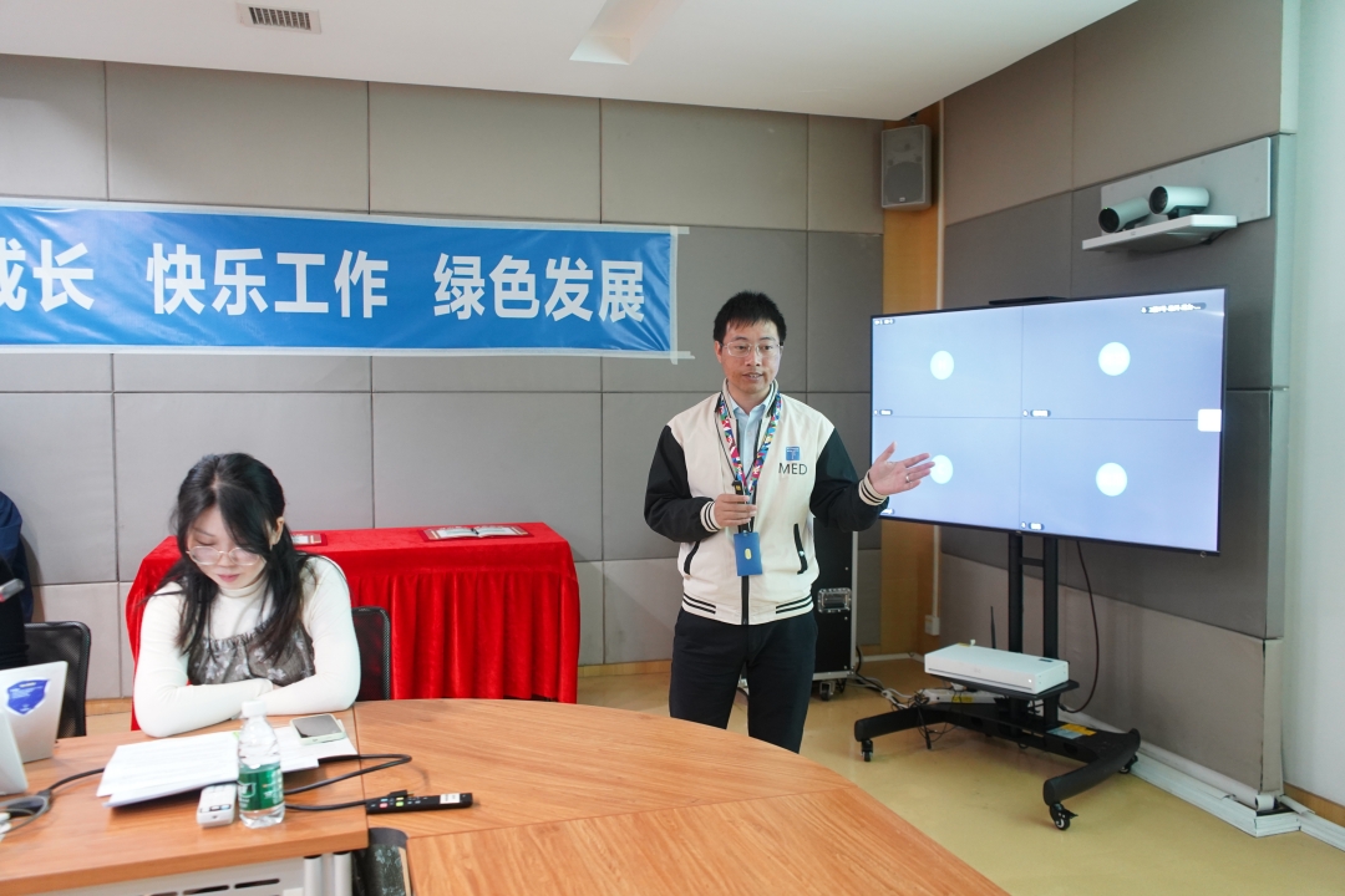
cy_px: 448
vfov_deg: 46.4
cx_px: 672
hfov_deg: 65.5
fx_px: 1046
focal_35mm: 28
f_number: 3.5
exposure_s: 1/30
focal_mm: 28
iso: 2500
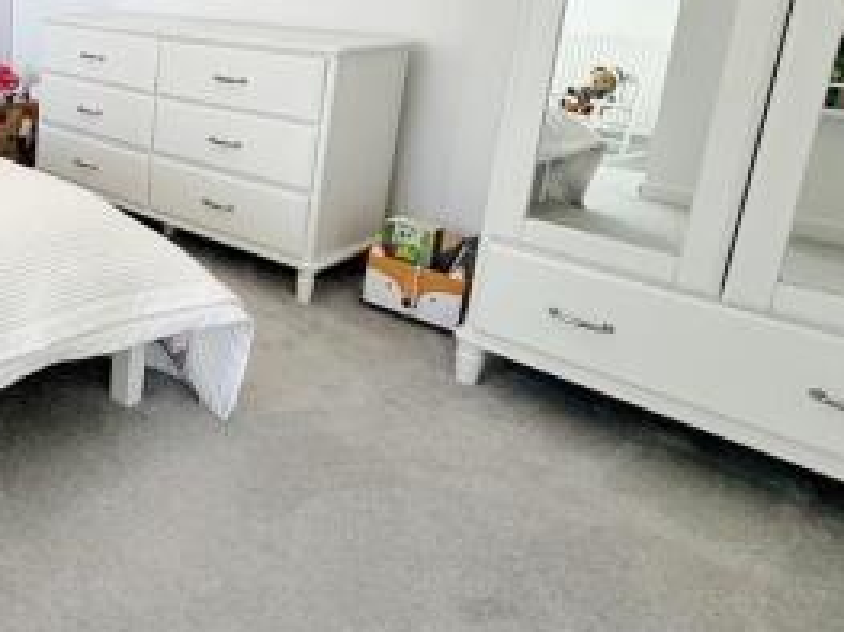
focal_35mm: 31
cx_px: -40
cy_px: 111
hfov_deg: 46.4
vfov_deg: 43.0
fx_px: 755
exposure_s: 1/100
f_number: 2.2
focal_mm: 2.22
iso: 80
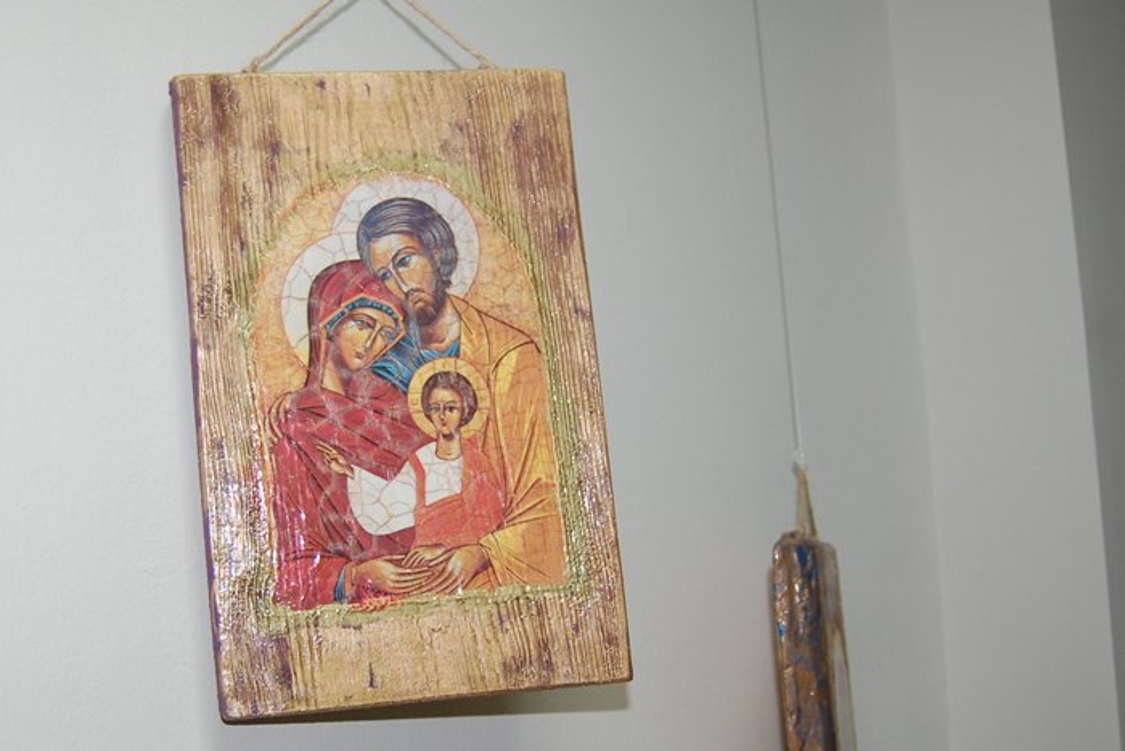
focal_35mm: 33
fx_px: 1031
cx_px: 562
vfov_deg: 40.0
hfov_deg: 57.2
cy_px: 376
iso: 400
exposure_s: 1/60
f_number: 3.8
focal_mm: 22
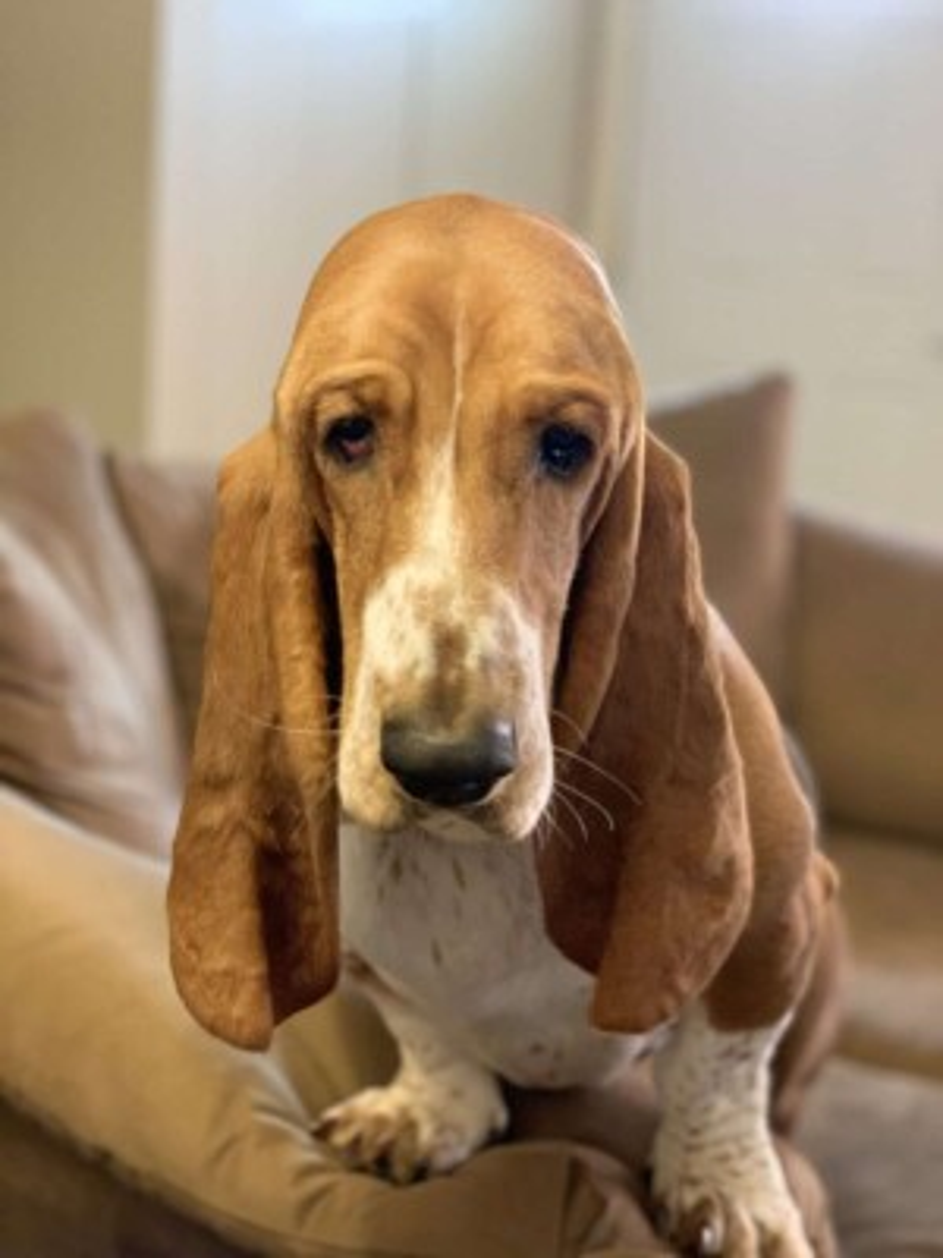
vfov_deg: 36.8
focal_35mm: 52
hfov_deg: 28.0
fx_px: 1889
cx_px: 472
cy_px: 629
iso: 320
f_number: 2.4
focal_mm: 6
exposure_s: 1/60
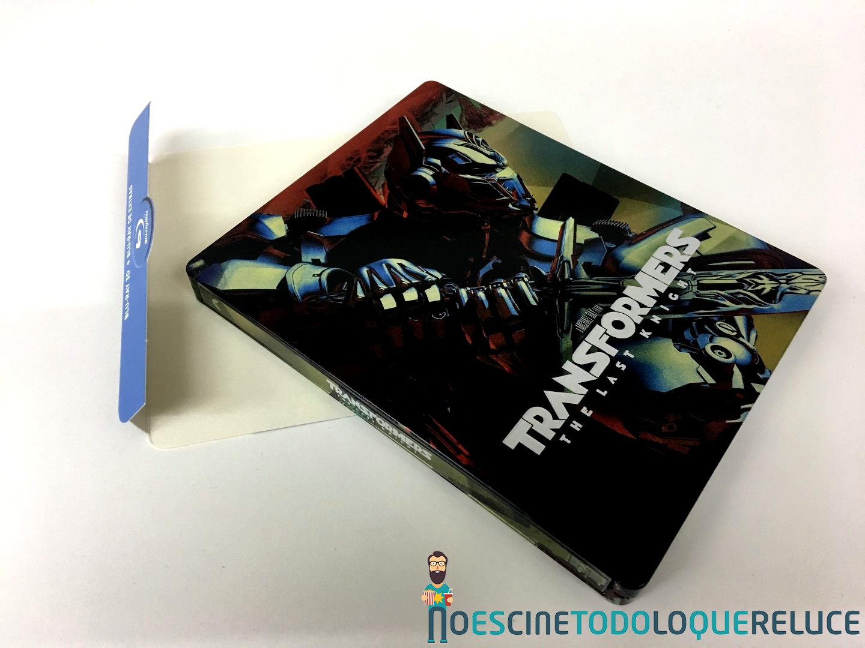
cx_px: 432
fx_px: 725
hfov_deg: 61.7
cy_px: 324
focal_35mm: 29
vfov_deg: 48.2
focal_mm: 4.15
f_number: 2.2
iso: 64
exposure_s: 1/17
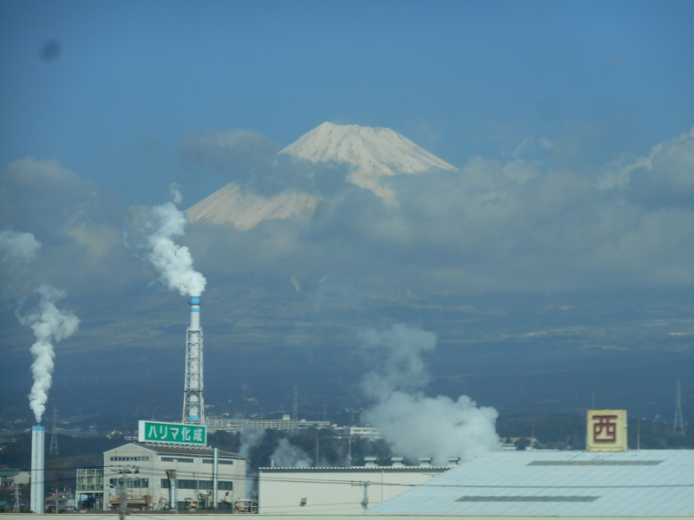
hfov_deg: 14.7
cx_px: 347
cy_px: 260
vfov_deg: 11.1
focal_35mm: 134
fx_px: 2687
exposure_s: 1/500
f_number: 6.1
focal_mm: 23.9
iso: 80
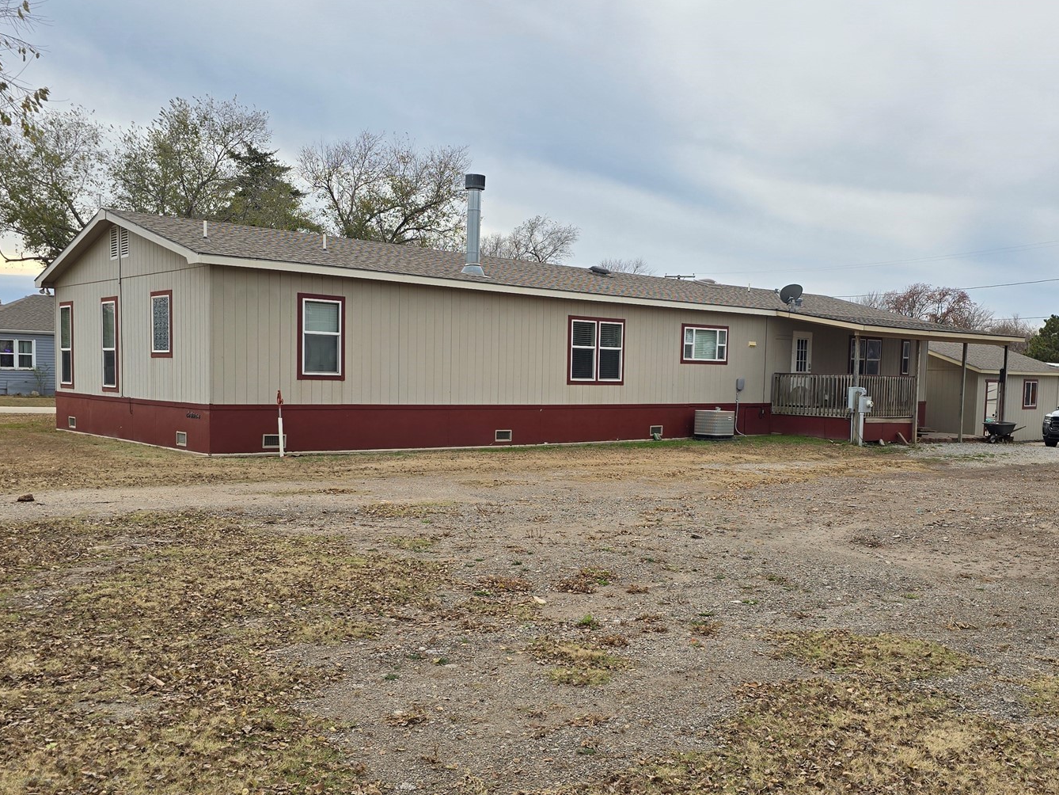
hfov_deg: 55.2
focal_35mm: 33
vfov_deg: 42.9
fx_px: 1010
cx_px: 590
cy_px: 438
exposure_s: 1/682
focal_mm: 6.3
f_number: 1.7
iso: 12
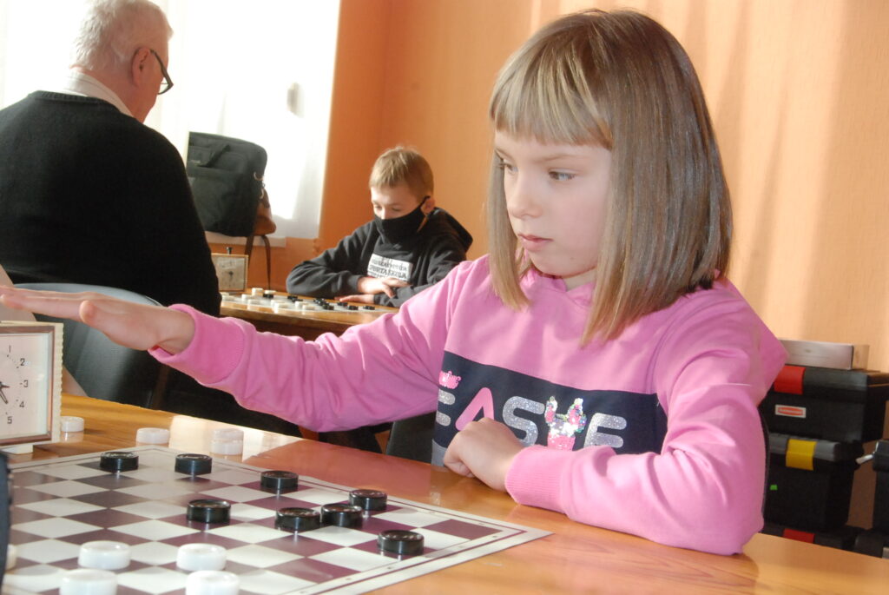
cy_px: 298
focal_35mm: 52
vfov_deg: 25.8
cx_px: 444
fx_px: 1298
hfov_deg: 37.8
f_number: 13
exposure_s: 1/200
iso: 1600
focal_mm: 35
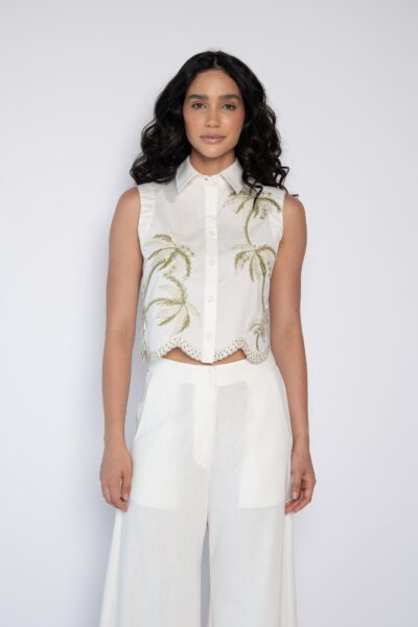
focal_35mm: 46
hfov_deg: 29.2
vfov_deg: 42.8
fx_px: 802
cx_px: 209
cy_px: 314
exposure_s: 1/125
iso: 200
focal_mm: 46
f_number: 4.5
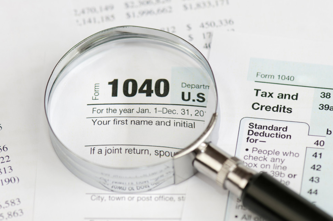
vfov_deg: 7.7
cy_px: 111
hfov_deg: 11.5
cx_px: 152
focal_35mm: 179
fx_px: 1650
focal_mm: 105
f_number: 5.6
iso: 100
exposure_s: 1/40
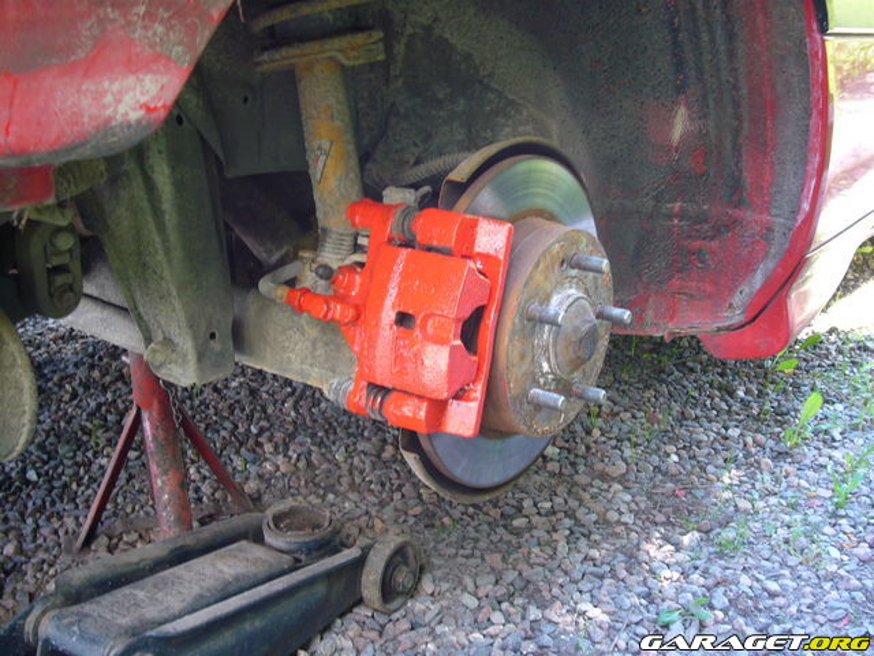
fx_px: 1161
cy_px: 328
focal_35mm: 46
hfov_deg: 41.2
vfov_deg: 31.5
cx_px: 437
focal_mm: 7.5
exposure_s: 1/15
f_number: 3.5
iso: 100
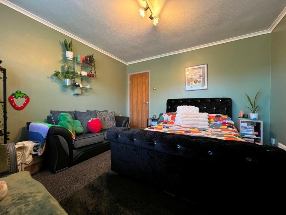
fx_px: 107
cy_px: 108
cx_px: 143
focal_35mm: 13
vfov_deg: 90.0
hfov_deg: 106.2
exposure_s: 1/60
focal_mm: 1.57
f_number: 1.8
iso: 800
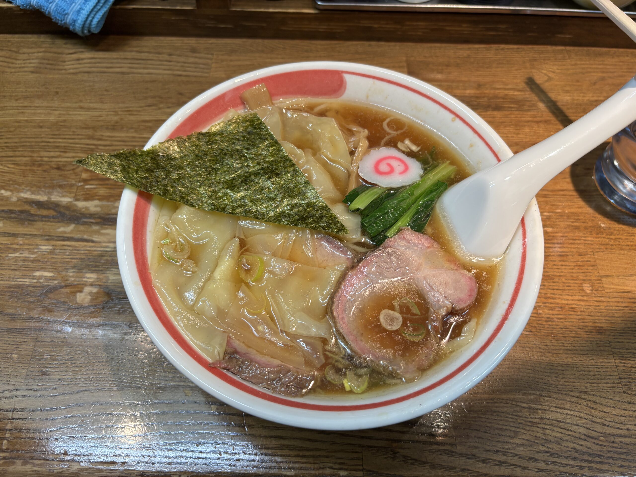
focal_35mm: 26
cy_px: 238
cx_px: 318
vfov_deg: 53.1
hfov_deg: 67.3
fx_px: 478
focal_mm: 5.96
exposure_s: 1/100
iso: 100
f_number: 1.6
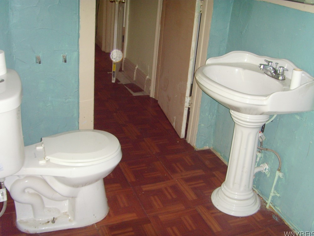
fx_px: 363
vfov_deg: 36.0
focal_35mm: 40
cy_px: 120
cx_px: 156
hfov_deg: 46.8
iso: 200
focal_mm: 6.6
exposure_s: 1/45
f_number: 3.5
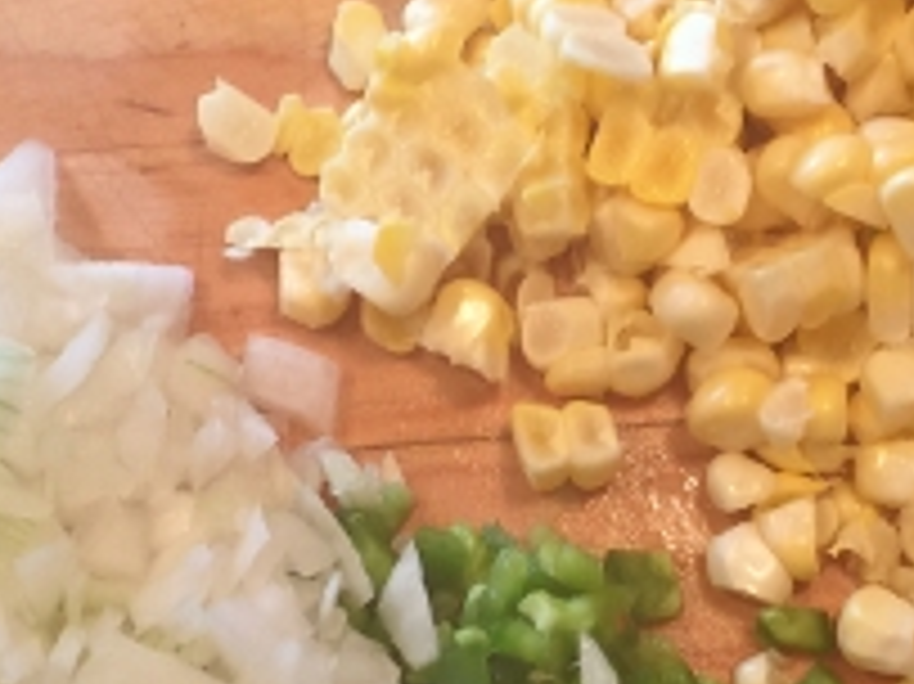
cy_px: 328
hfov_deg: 24.4
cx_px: 554
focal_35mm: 80
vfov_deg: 18.4
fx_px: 2111
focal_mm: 4.15
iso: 32
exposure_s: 1/15
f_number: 2.2
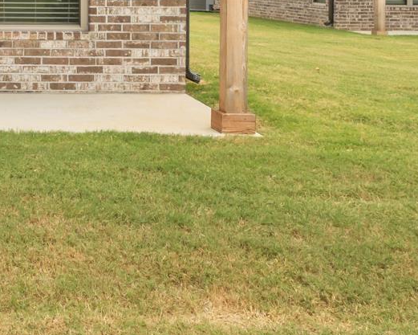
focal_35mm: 74
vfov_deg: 19.6
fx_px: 919
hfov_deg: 23.0
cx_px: -116
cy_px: -46
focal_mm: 11
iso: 200
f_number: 9
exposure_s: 1/20
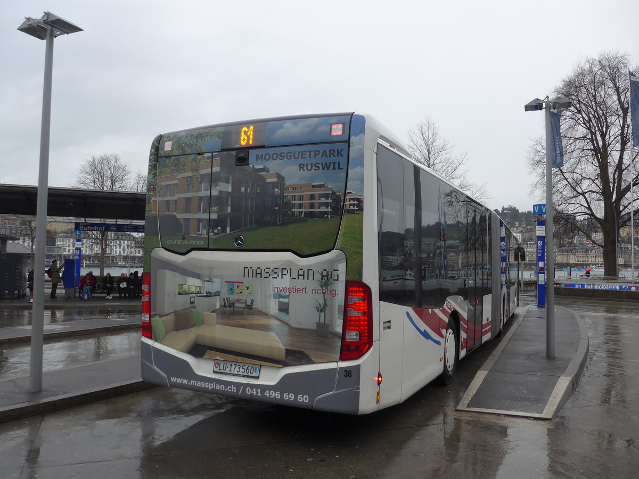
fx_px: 535
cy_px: 240
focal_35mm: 29
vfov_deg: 48.2
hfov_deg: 61.7
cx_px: 320
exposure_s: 1/200
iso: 80
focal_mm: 6
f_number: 2.8
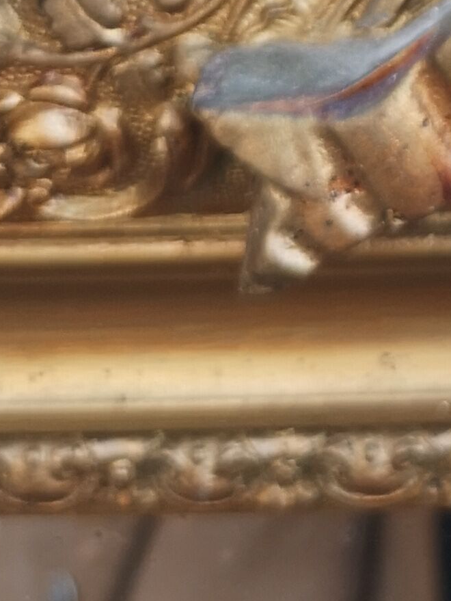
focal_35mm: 112
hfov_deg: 12.3
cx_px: 761
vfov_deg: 15.7
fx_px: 1944
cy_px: -392
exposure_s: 1/160
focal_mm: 5.58
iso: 50
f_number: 1.8
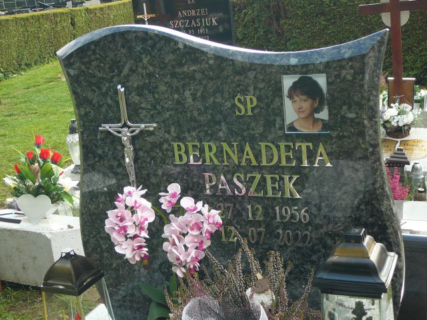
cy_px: 160
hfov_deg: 38.9
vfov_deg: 29.7
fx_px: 604
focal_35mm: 49
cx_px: 214
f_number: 3.4
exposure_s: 1/125
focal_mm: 7.3
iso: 80
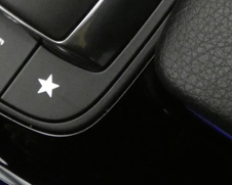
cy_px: -77
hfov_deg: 16.9
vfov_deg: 12.9
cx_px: 114
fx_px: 783
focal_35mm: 114
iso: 1600
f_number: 3.4
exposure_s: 1/13
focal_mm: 6
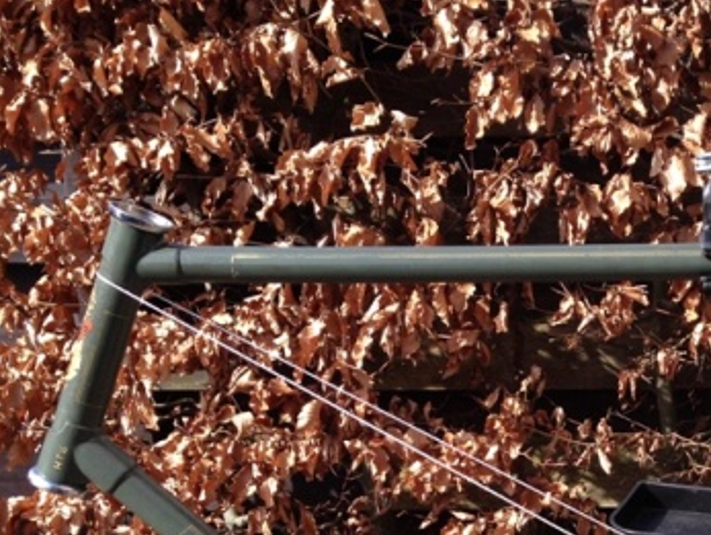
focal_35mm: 76
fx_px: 1563
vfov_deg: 18.6
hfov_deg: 24.4
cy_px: 594
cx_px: 723
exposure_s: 1/630
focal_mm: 4.12
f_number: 2.4
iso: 50
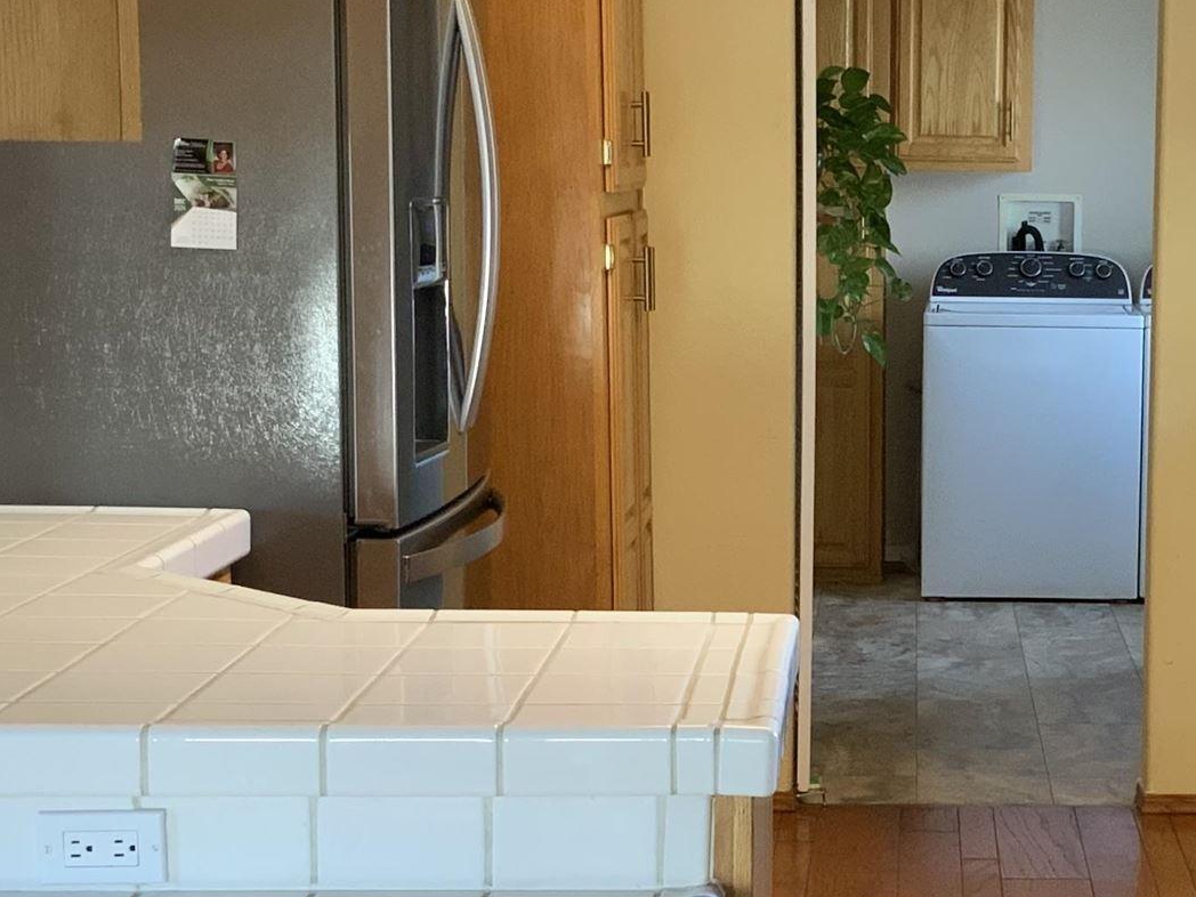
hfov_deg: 22.6
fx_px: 2937
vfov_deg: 17.3
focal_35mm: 85
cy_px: 560
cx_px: 1003
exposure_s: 1/60
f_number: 1.8
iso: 100
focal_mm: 3
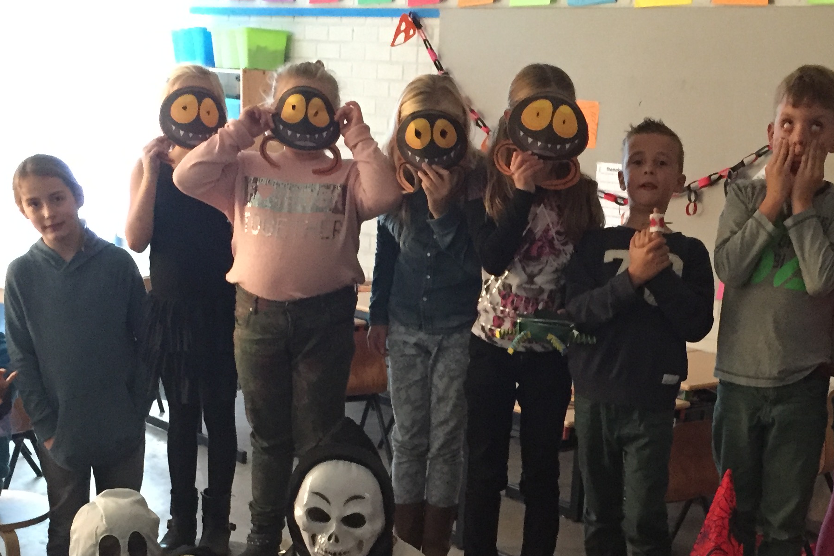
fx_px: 1274
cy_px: 469
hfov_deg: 36.1
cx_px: 498
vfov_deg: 24.1
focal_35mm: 55
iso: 400
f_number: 2.2
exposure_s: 1/17
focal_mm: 4.15
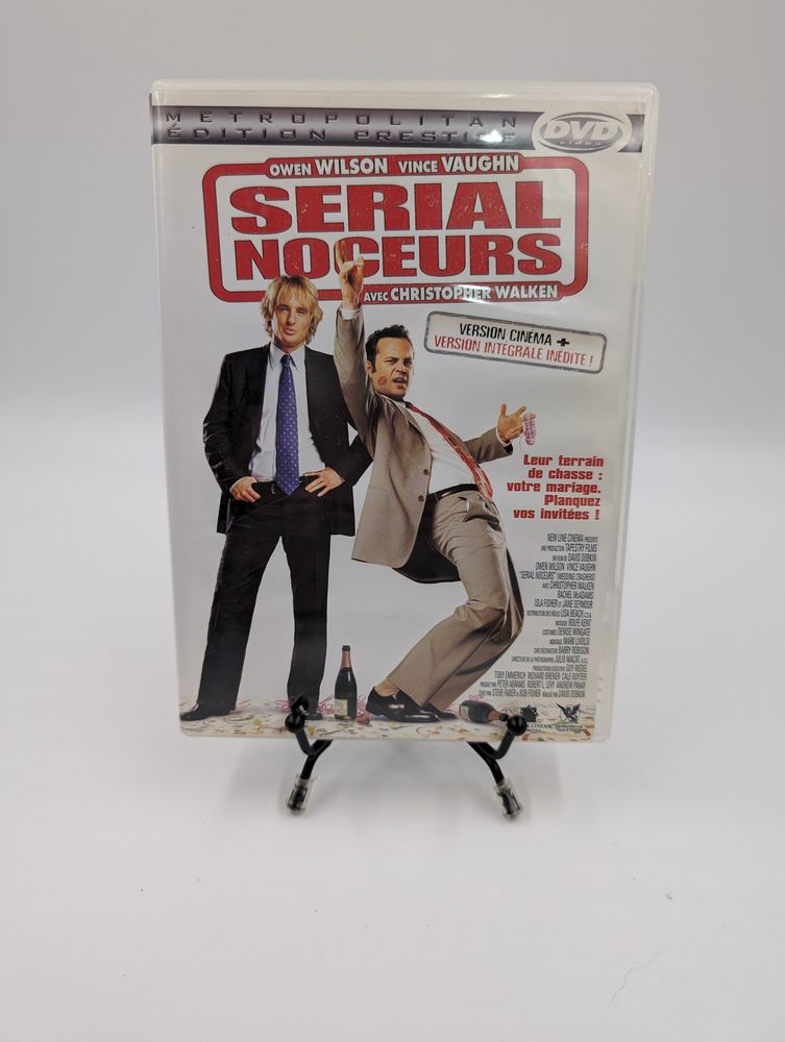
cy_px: 521
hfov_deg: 56.9
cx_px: 392
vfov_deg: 71.5
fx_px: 724
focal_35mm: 24
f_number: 1.68
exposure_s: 1/102
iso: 117
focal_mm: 6.9
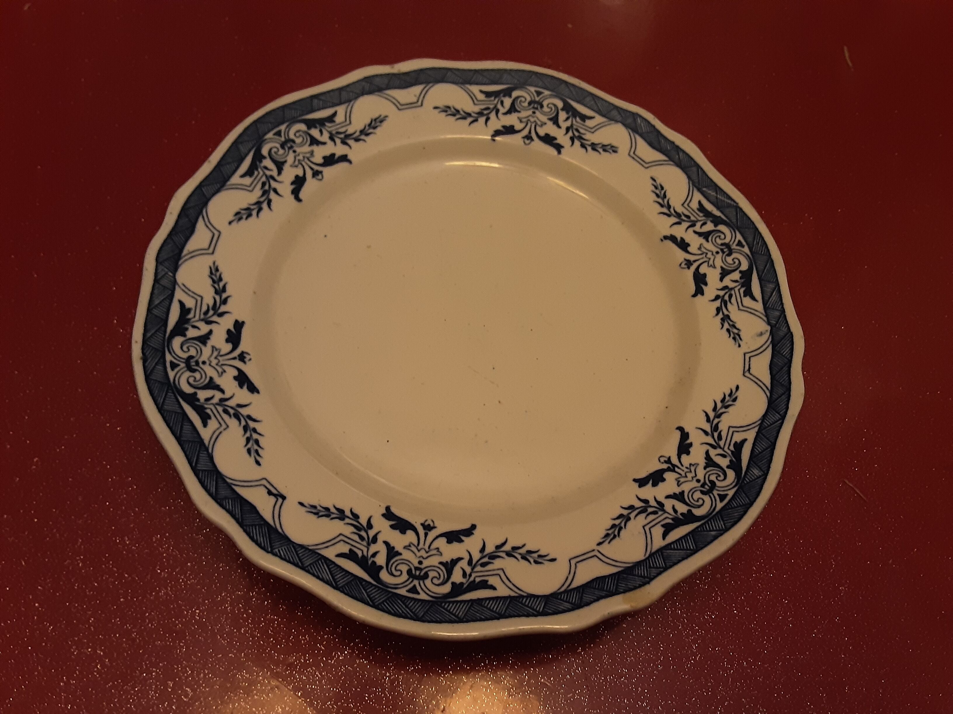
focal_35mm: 28
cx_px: 476
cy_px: 357
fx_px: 771
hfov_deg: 63.4
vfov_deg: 49.7
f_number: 1.9
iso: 200
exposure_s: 1/25
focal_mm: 2.9
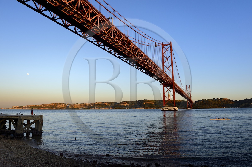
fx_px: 168
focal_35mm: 24
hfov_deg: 73.8
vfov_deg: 53.1
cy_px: 84
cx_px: 126
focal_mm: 24
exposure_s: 1/160
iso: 200
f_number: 9
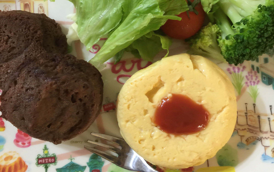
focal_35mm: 42
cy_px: 58
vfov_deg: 30.3
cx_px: 135
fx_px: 314
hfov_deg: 47.2
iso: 64
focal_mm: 4.15
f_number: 2.2
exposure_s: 1/4
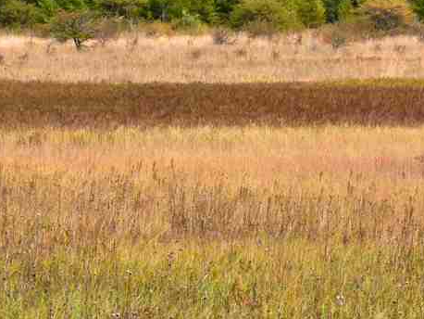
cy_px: 88
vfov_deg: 5.8
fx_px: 3162
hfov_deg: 7.7
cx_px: 287
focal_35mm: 258
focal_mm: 120
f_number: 14
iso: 200
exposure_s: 1/20
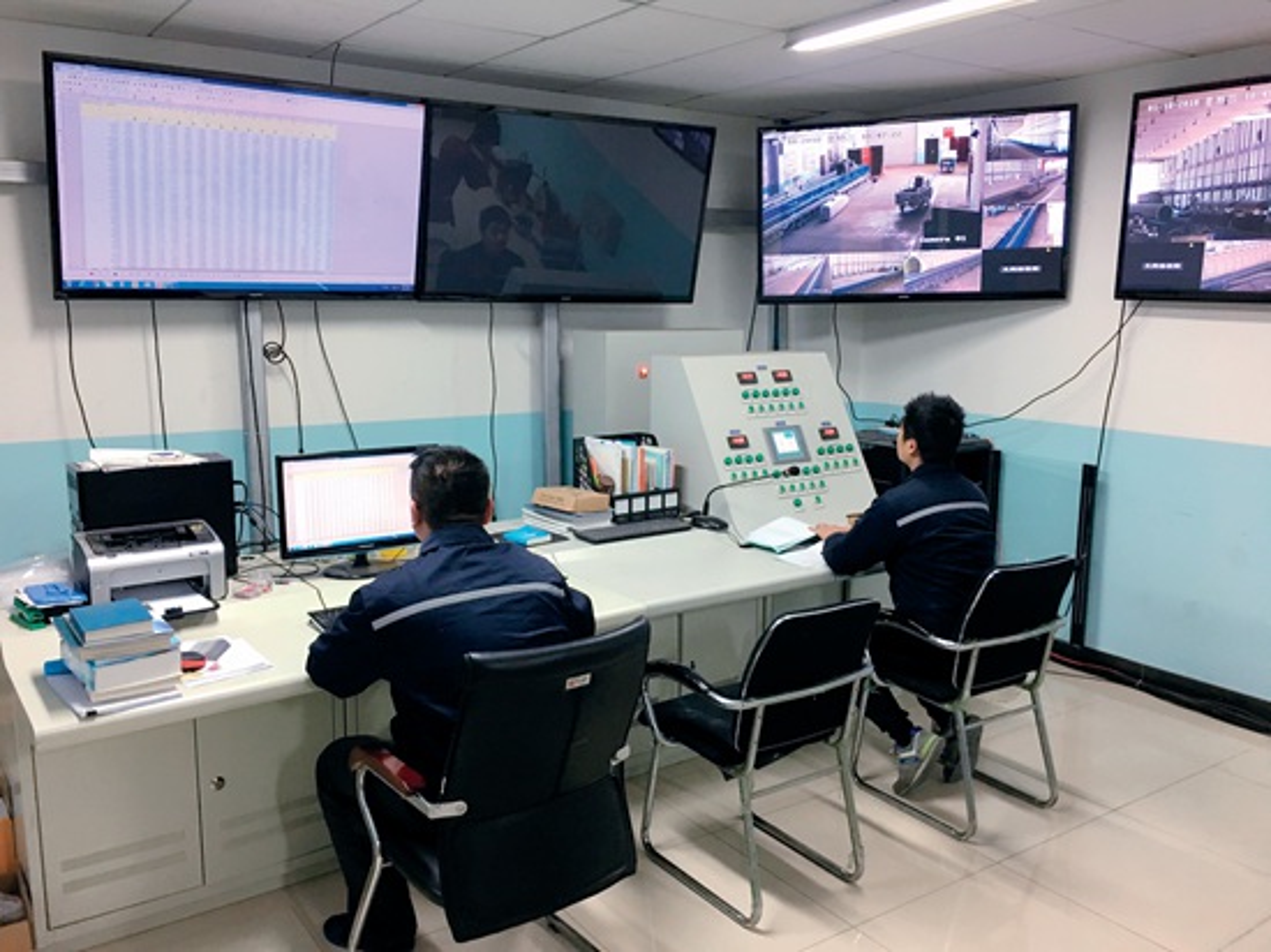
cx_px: 636
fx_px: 1064
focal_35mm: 29
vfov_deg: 48.2
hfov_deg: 61.7
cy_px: 476
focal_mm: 4.15
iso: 125
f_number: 2.2
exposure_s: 1/33
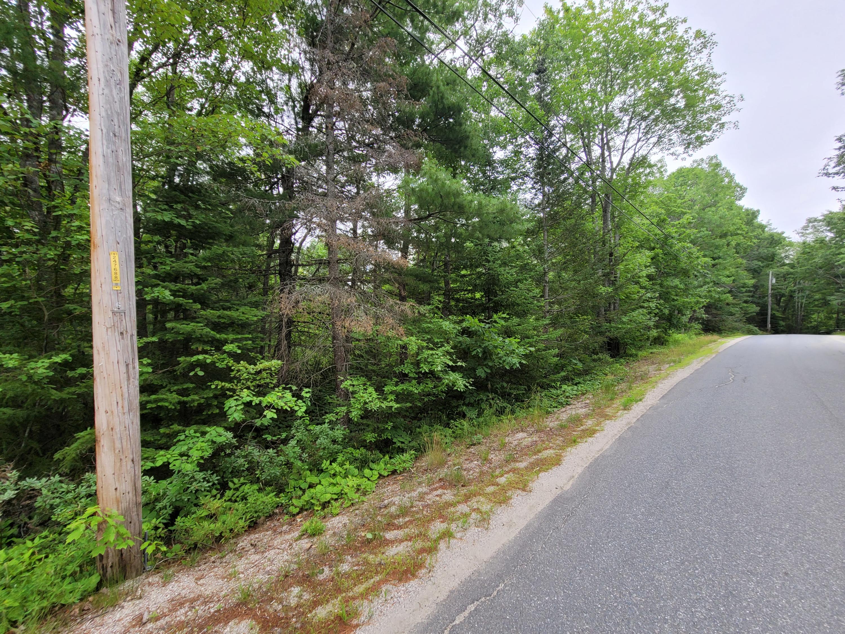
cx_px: 422
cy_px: 317
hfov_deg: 106.2
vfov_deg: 89.9
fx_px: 317
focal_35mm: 13
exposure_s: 1/228
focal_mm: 2.2
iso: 50
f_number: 2.2
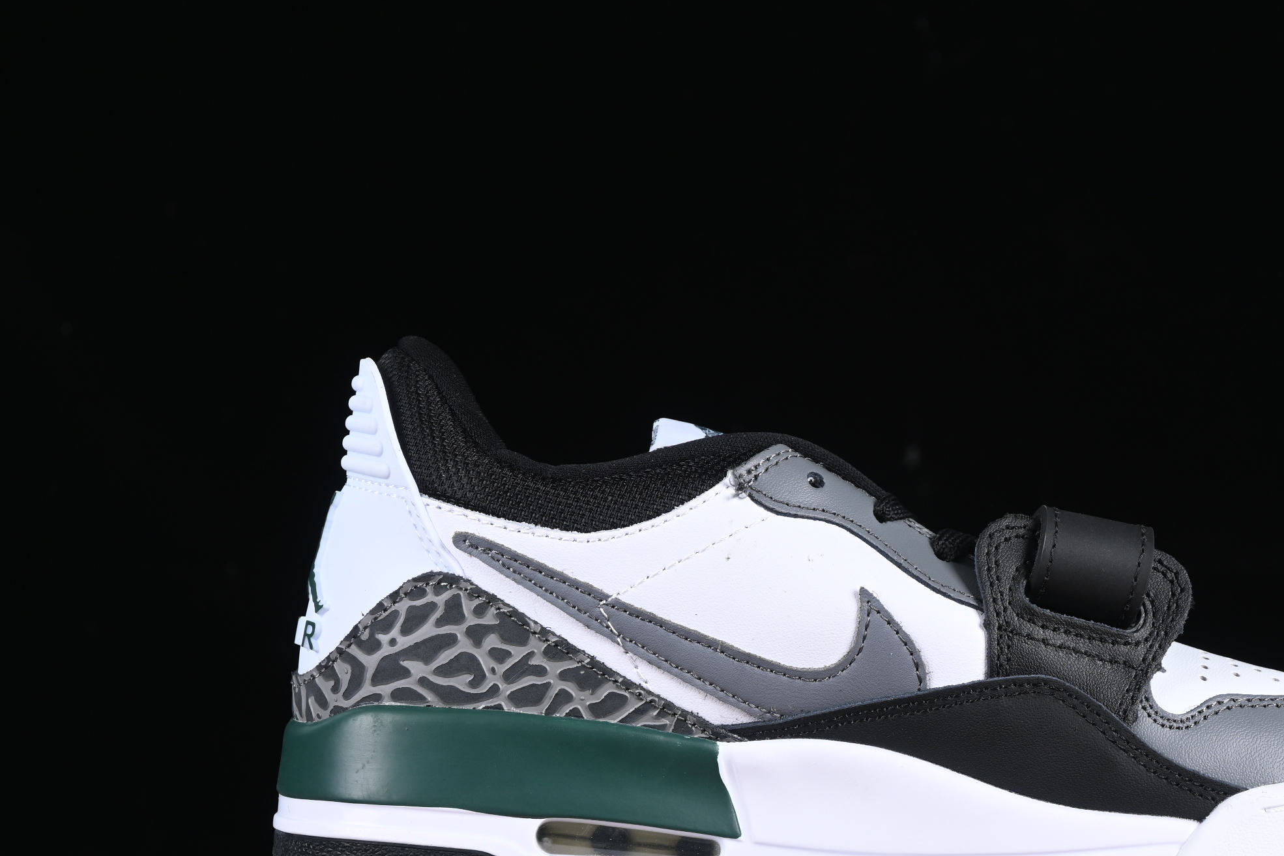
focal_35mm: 106
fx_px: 3780
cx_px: 876
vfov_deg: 12.9
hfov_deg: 19.2
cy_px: 538
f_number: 6.3
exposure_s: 1/60
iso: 160
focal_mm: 50
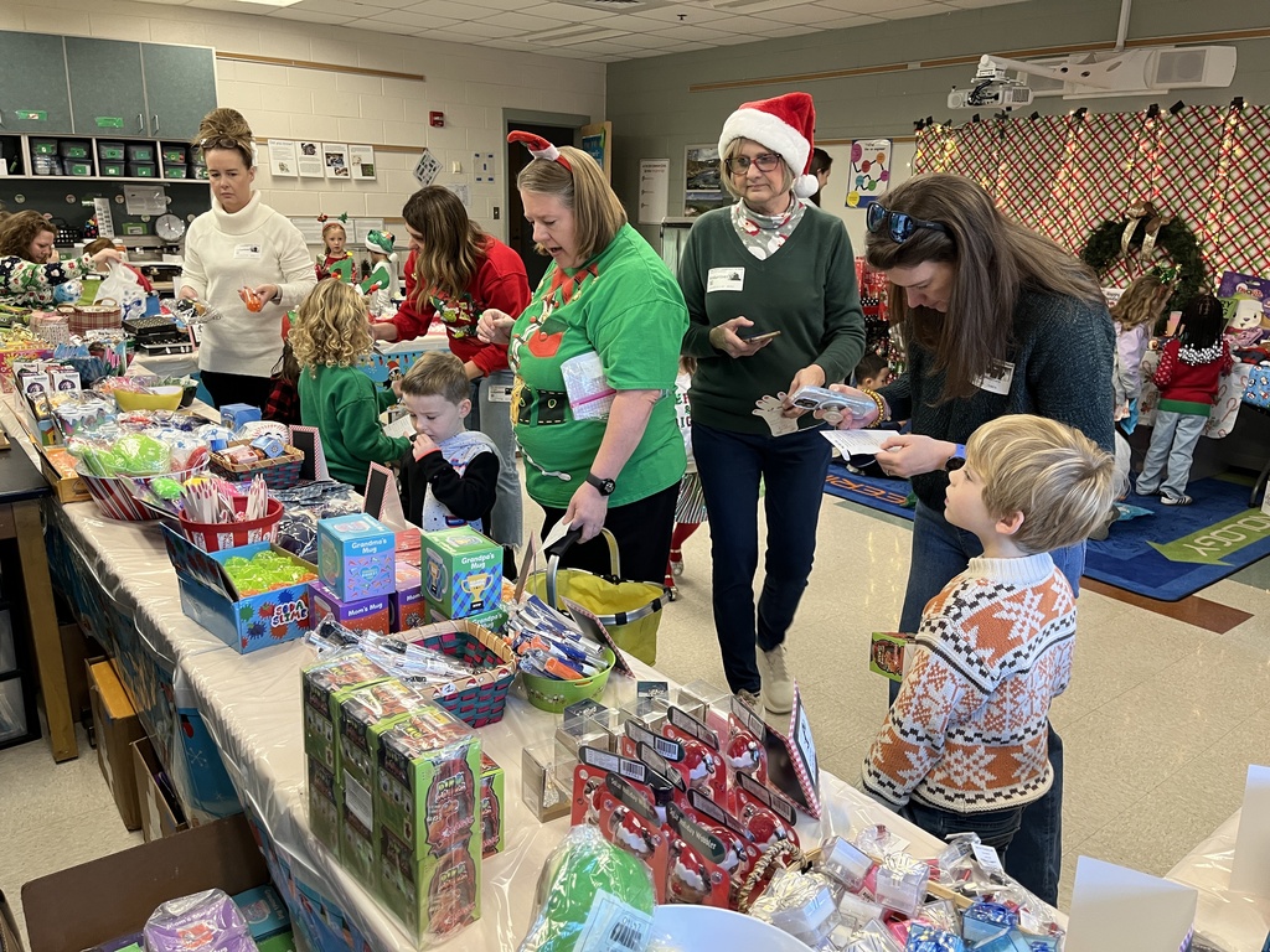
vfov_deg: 53.1
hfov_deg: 67.3
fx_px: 954
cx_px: 635
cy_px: 476
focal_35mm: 26
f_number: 1.6
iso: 160
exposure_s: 1/60
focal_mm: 5.1
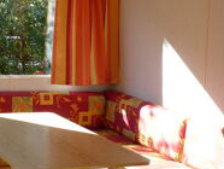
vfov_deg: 17.4
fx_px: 551
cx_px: 20
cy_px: 81
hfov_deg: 22.4
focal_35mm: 85
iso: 100
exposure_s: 1/125
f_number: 4
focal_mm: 5.9
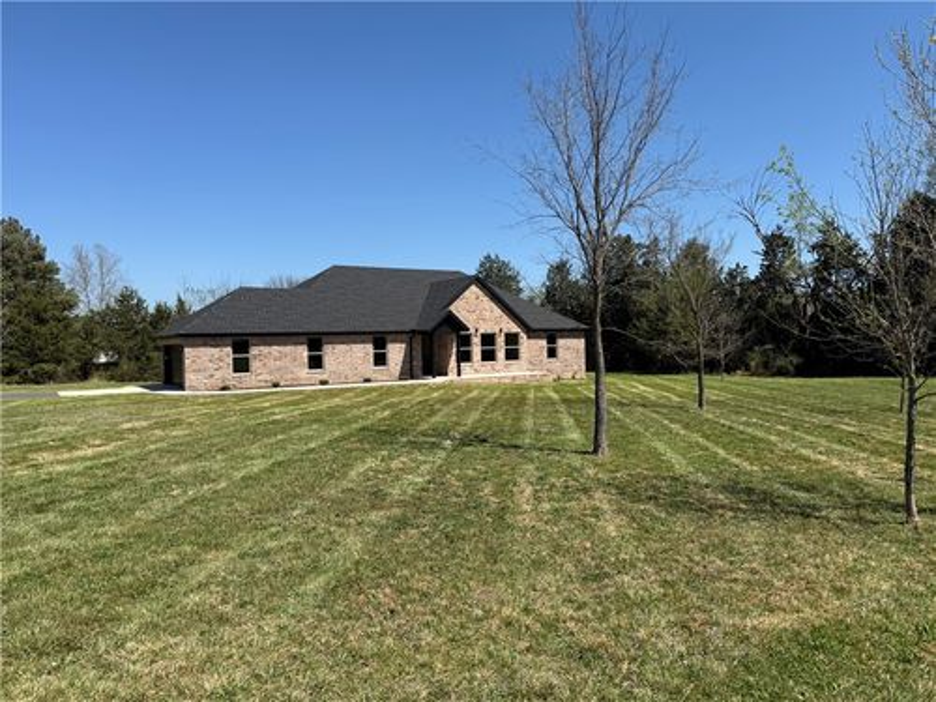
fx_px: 649
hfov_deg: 71.6
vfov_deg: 56.8
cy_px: 351
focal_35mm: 24
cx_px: 468
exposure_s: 1/4975
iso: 80
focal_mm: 6.76
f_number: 1.78
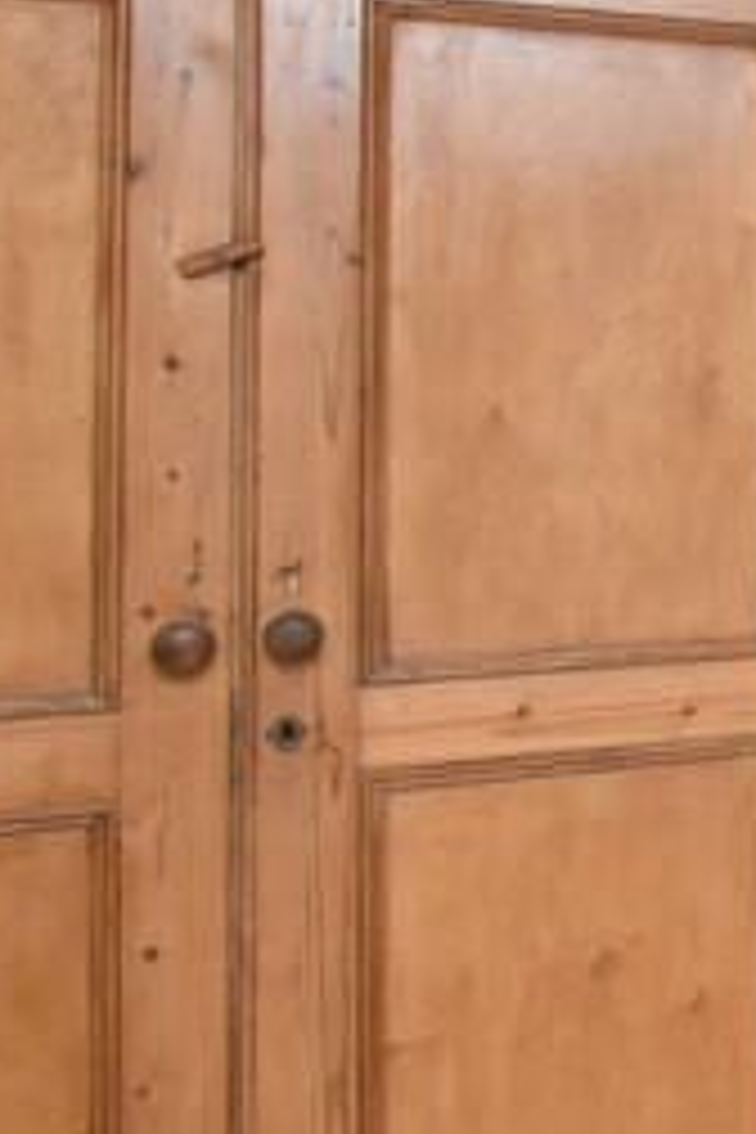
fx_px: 1921
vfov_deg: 32.0
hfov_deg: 13.0
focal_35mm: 61
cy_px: 232
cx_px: 2030
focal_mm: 10
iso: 1600
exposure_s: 1/60
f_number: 10
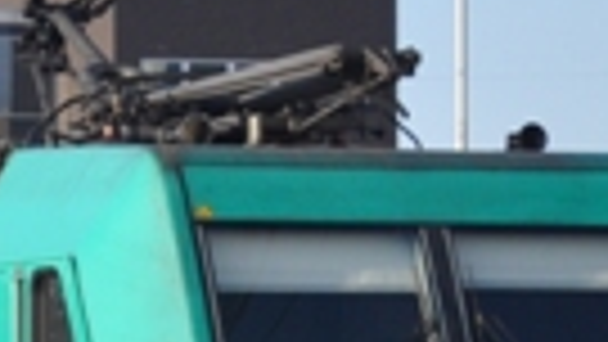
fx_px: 5258
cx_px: 275
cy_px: 403
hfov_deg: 6.6
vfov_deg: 3.7
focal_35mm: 326
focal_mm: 35
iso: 400
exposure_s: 1/1000
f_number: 4.5
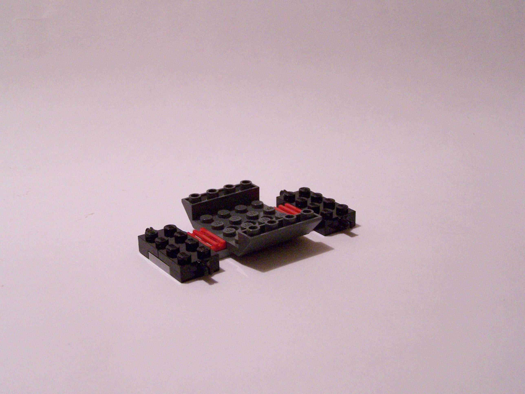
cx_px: 262
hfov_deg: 34.3
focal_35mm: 56
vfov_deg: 26.1
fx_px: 849
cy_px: 197
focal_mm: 9.3
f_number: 3.1
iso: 400
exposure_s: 1/20
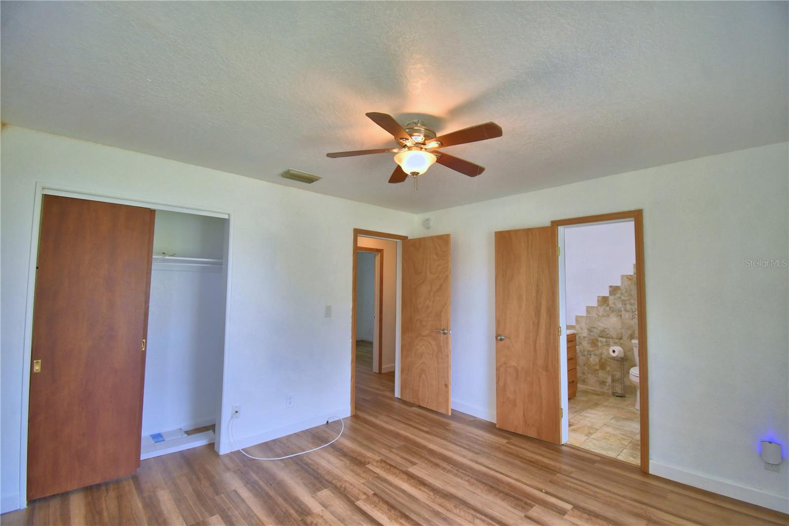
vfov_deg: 77.3
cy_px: 263
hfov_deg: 100.4
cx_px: 394
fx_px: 329
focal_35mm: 15
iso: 360
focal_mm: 10
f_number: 4.5
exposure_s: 1/125
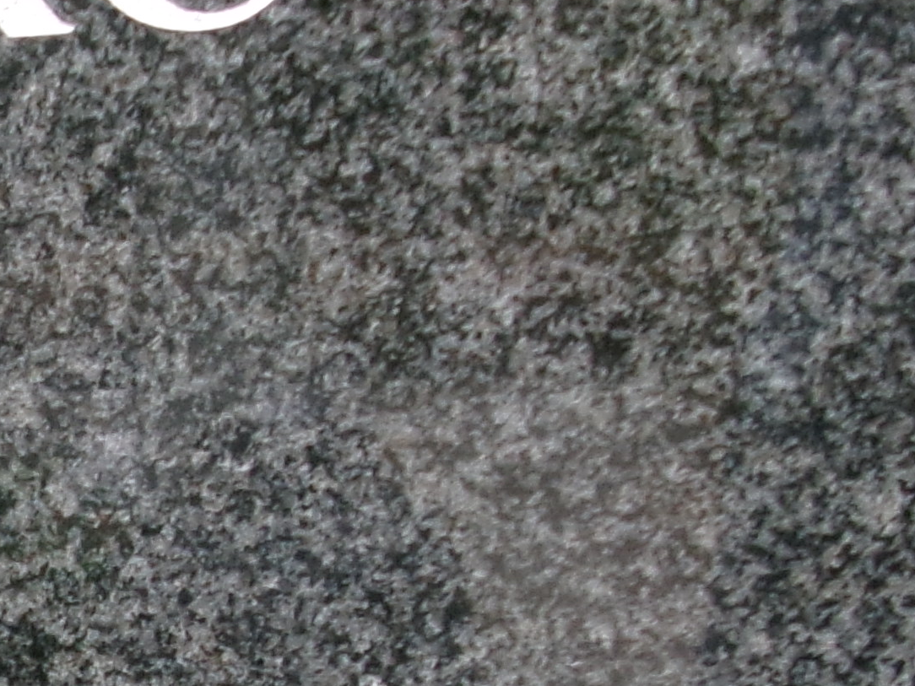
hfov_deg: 15.1
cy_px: 770
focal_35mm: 119
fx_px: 3146
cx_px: -517
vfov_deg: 12.2
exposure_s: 1/140
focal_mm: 5.1
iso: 100
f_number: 3.9
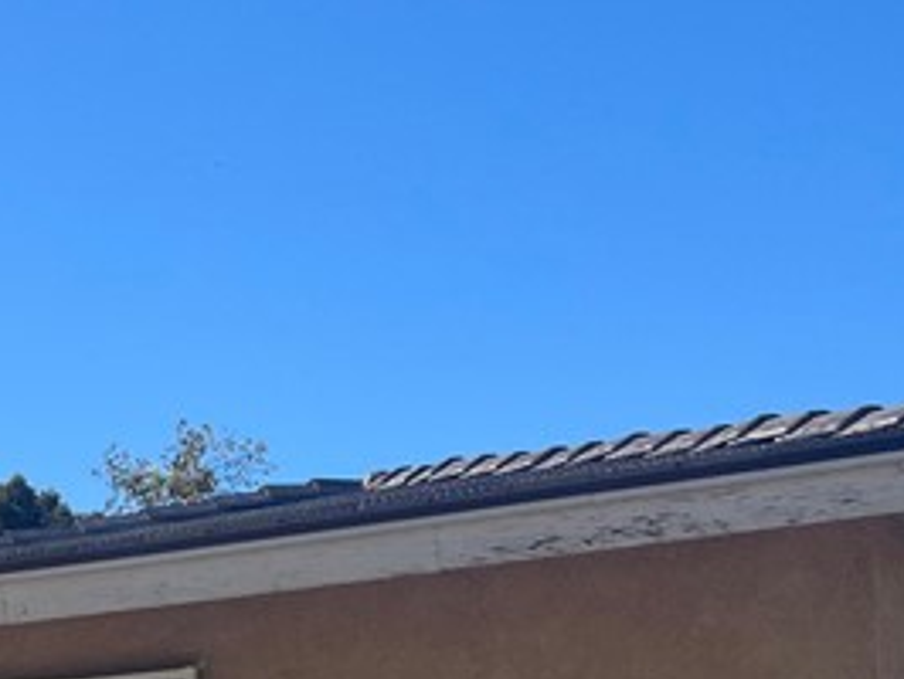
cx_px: -3
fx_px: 2614
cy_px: 886
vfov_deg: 14.2
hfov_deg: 19.1
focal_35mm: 100
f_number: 1.5
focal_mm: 5.7
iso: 50
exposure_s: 1/5319
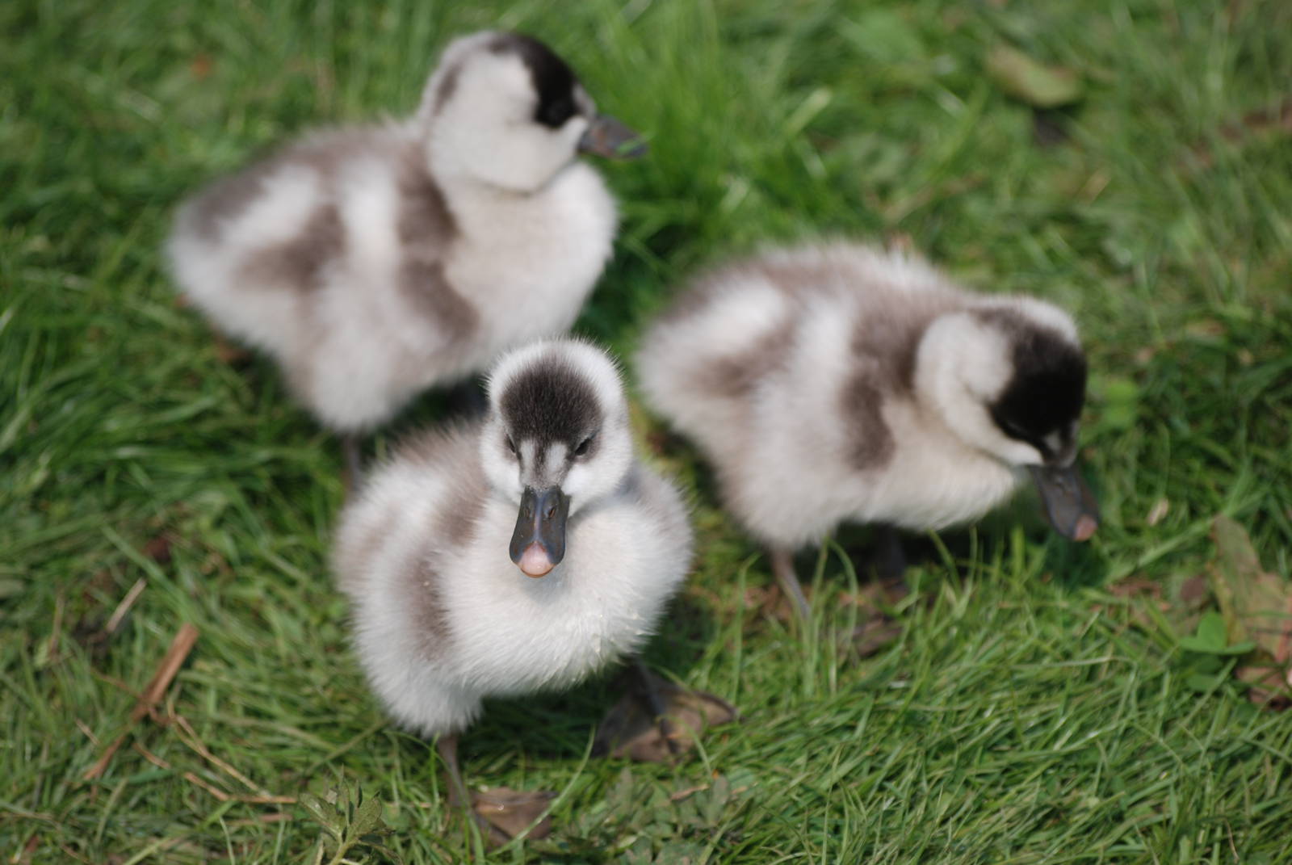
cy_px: 432
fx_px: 8084
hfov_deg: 9.1
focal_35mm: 225
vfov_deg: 6.1
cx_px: 646
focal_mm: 150
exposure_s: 1/1250
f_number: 4.5
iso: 200
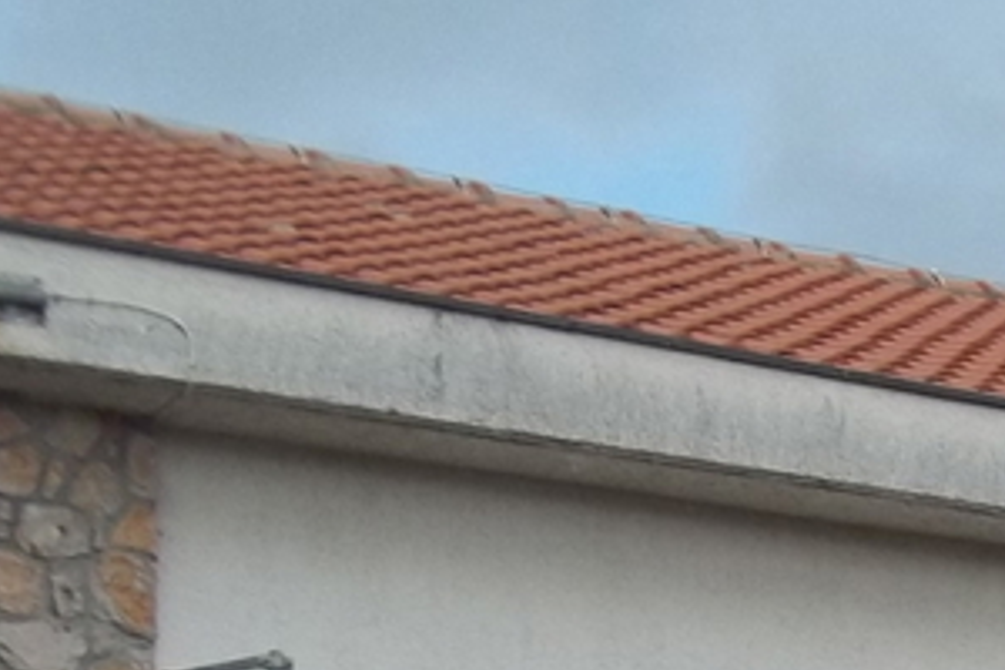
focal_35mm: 133
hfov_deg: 14.1
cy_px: 1430
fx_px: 3713
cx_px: 1645
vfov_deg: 9.5
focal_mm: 5.7
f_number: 8.8
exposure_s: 1/100
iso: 64
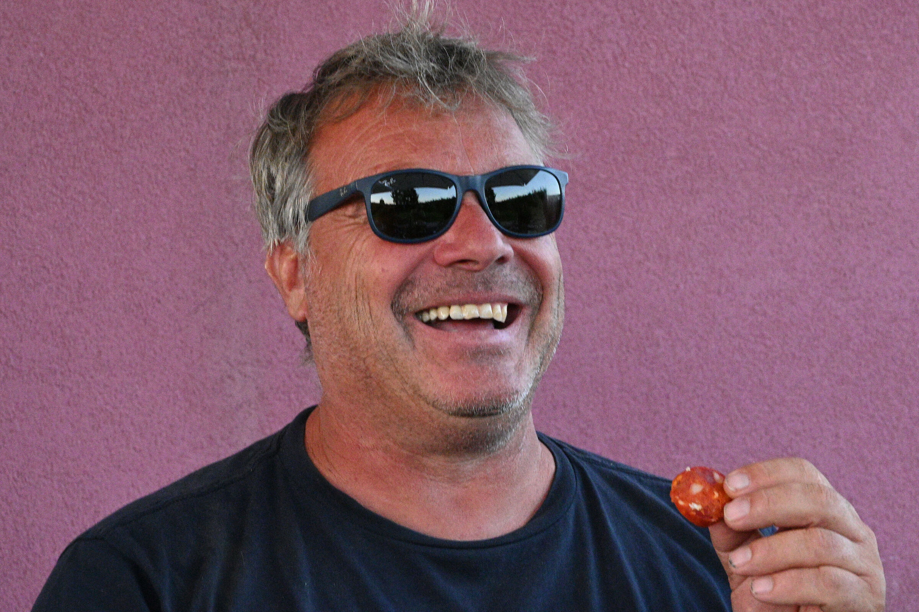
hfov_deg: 19.5
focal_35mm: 105
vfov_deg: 13.0
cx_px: 460
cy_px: 306
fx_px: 2680
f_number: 11
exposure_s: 1/125
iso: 9000
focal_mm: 70
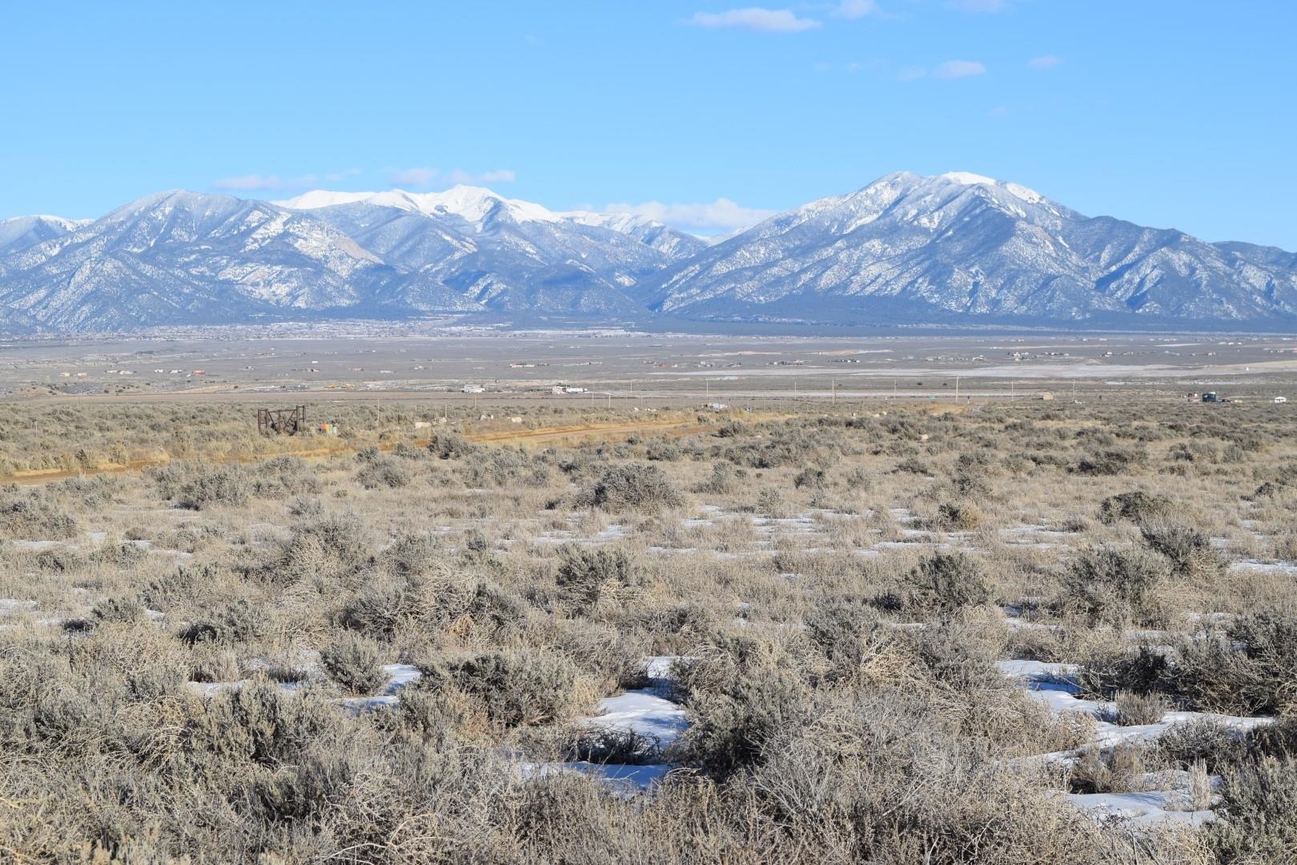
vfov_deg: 17.5
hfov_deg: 26.0
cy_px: 432
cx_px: 648
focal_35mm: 78
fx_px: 2810
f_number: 11
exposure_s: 1/500
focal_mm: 52
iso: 200
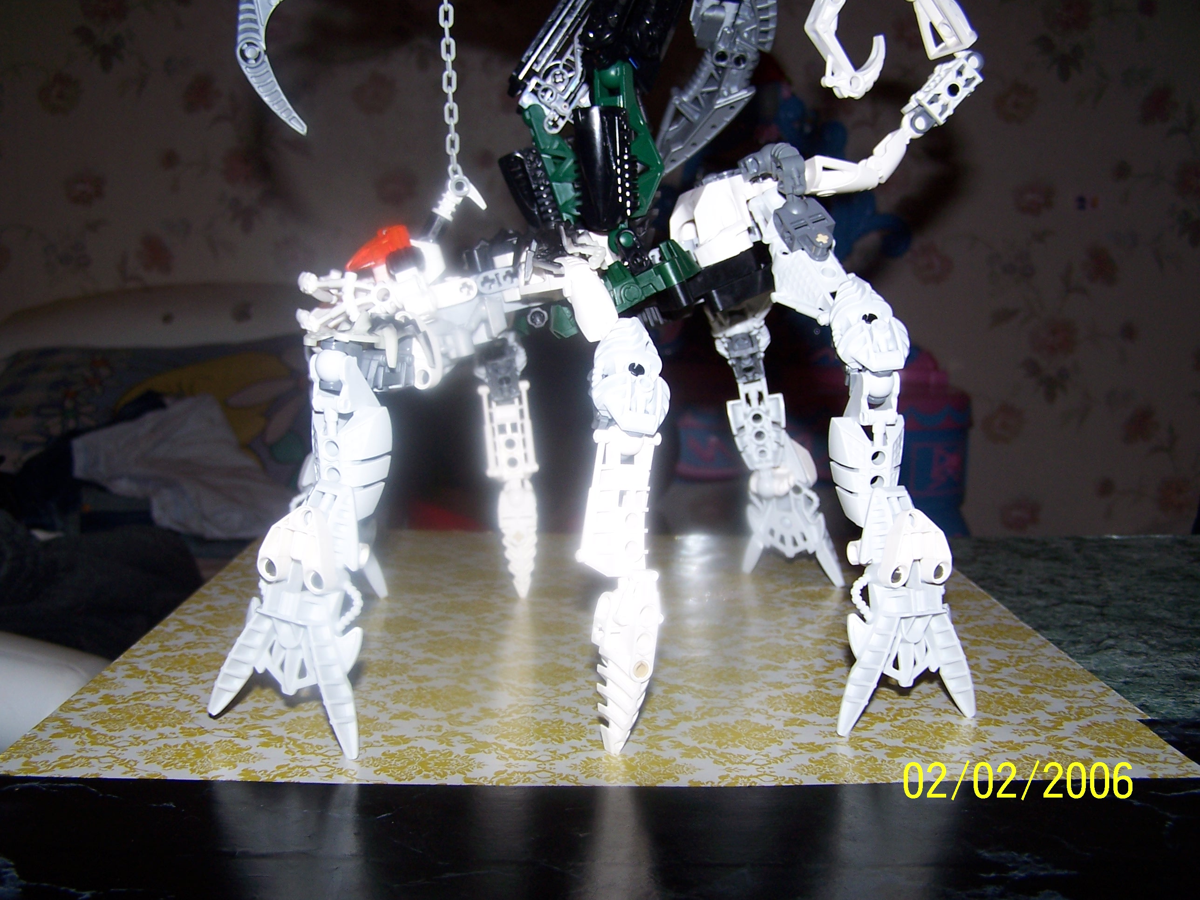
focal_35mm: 38
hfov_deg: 49.0
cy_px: 450
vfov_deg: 37.7
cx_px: 600
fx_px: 1317
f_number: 2.8
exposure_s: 1/60
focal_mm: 6.3
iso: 80
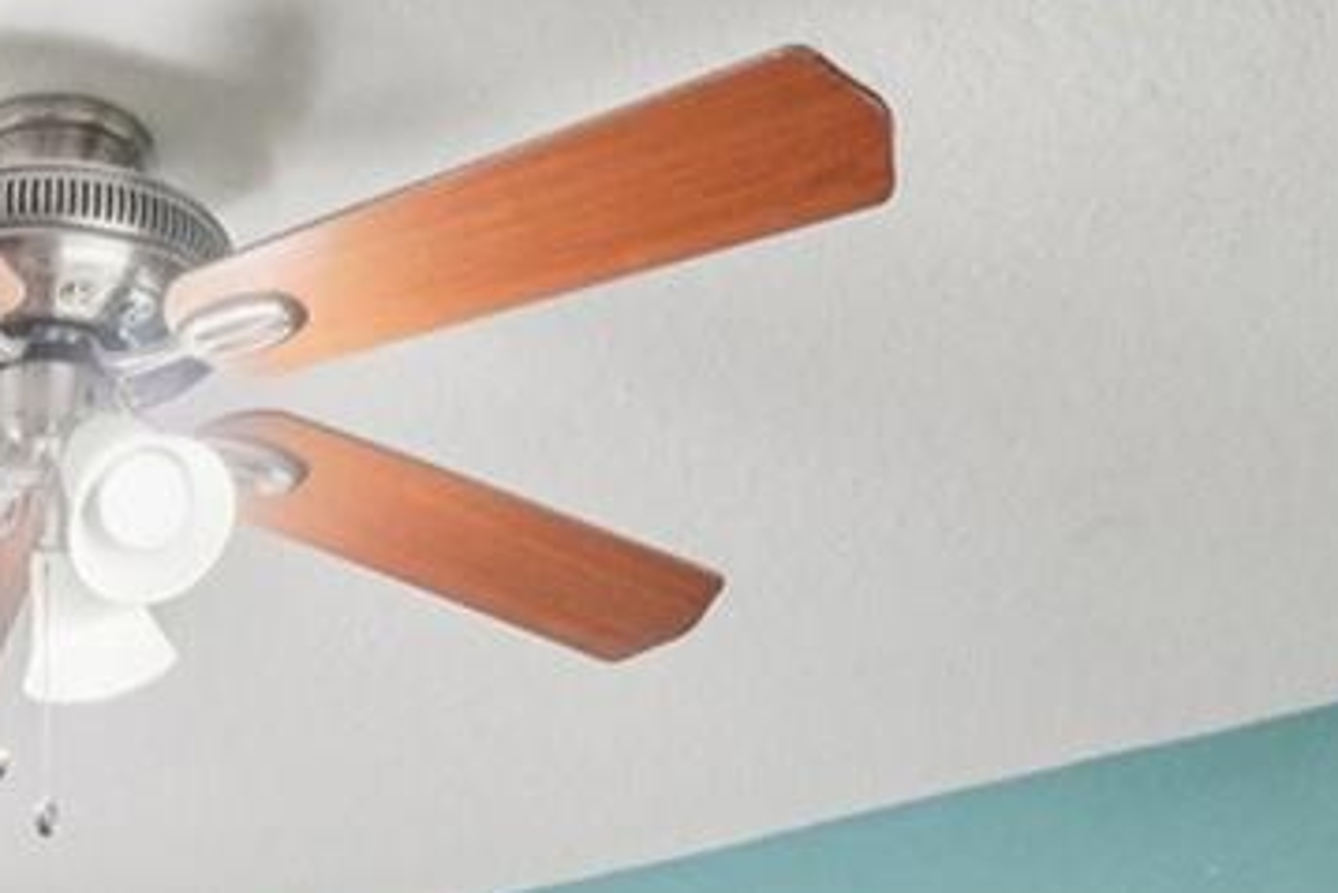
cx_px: -105
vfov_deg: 15.8
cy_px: 1801
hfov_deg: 27.7
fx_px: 2491
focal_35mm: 67
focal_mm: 10
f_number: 8
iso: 500
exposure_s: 1/30
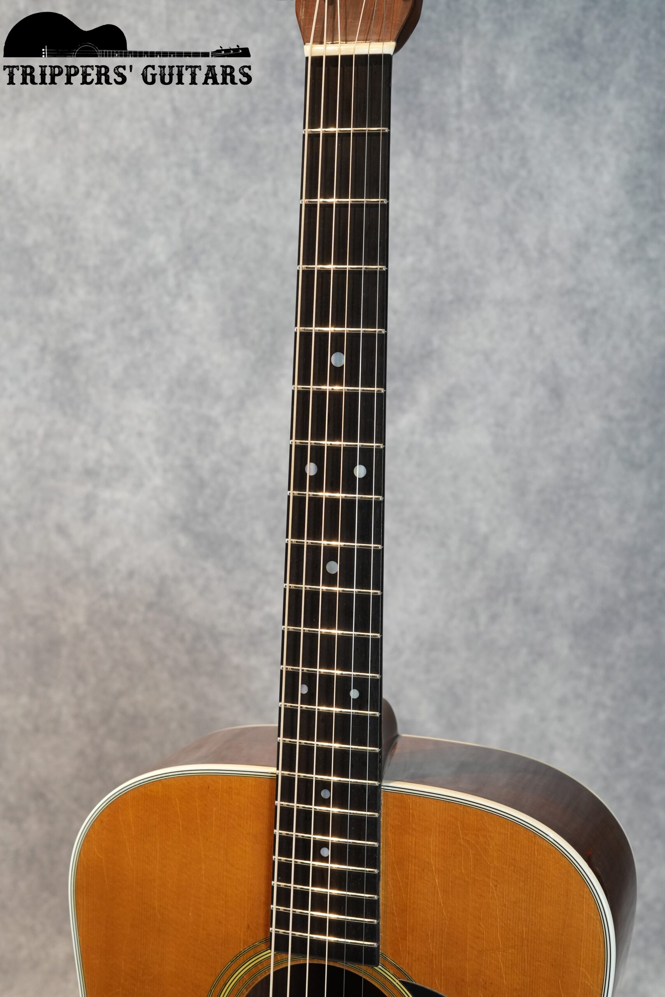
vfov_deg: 39.6
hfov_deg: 27.0
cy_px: 498
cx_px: 332
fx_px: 1385
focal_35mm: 50
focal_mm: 50
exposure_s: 1/15
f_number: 6.3
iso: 2500
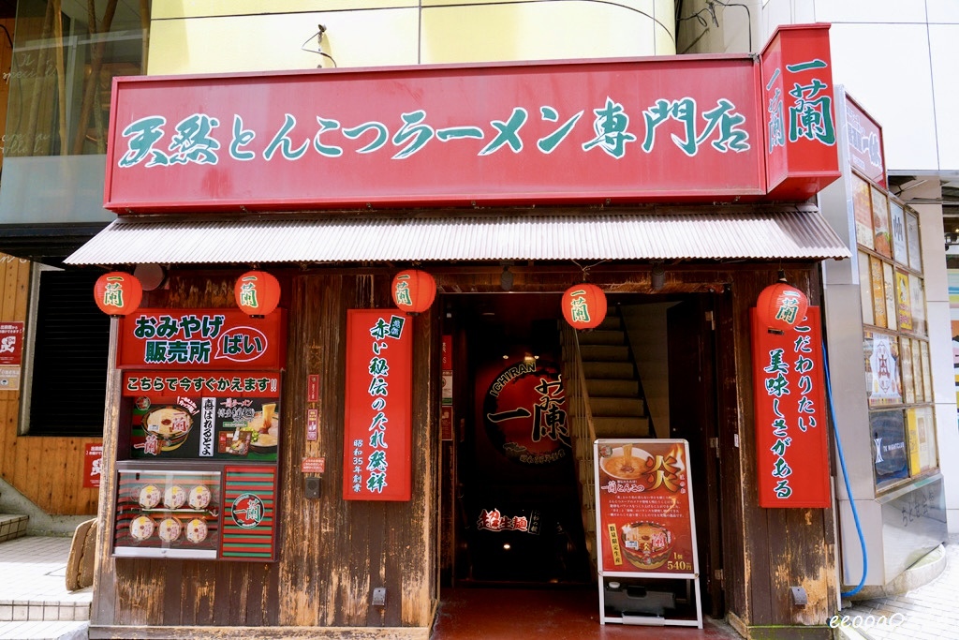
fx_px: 639
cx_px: 480
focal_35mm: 24
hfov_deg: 73.7
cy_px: 320
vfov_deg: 53.1
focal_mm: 24
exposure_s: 1/100
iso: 320
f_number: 7.1
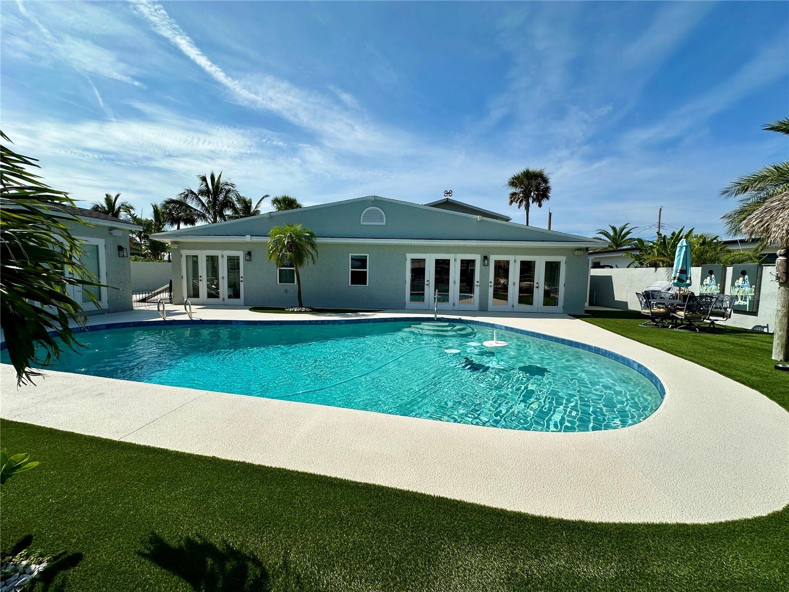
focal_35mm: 14
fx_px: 319
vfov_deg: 85.7
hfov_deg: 102.1
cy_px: 296
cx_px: 394
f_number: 2.2
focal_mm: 2.22
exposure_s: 1/3205
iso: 40
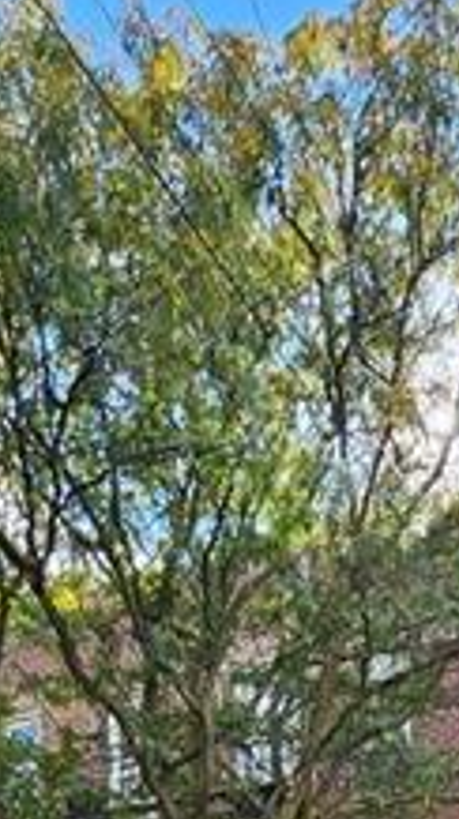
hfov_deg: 22.9
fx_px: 1086
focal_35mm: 50
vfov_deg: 26.9
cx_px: 455
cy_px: 1270
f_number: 2.2
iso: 32
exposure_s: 1/249
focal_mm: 1.74
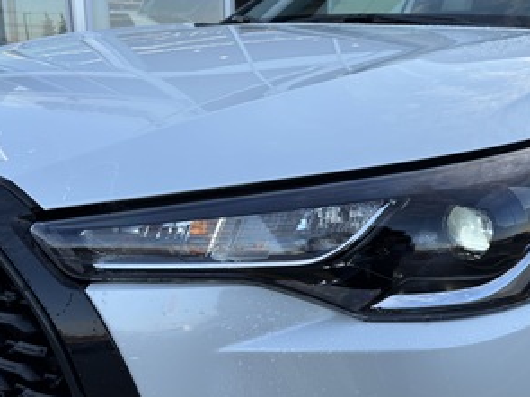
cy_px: 197
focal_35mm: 37
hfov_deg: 49.6
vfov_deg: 38.6
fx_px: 566
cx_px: 338
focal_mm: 5.96
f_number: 1.6
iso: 50
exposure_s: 1/831
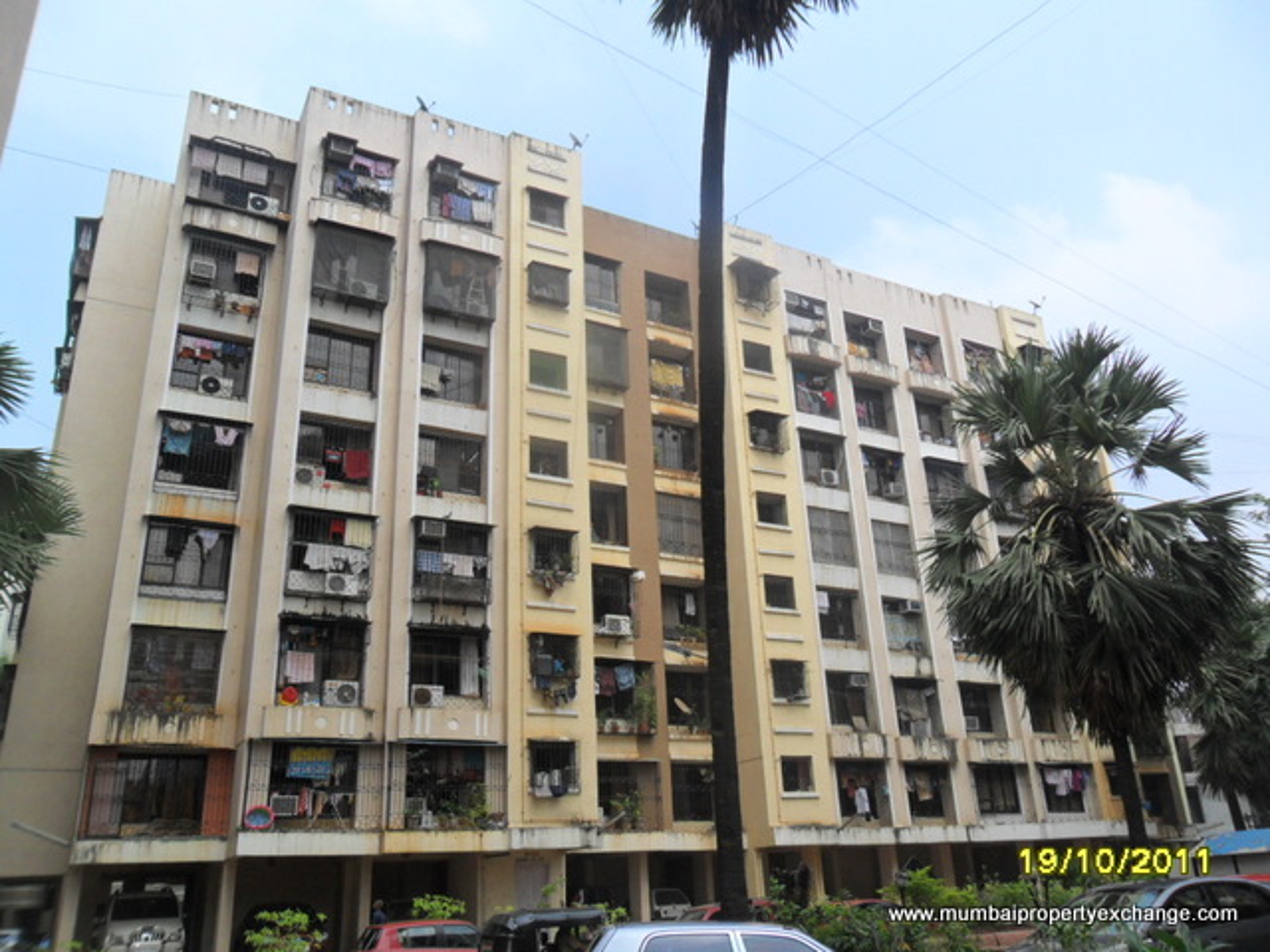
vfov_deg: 51.4
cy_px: 476
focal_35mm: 27
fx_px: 991
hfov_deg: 65.3
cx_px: 635
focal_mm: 4.9
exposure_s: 1/1000
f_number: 3.5
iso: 100
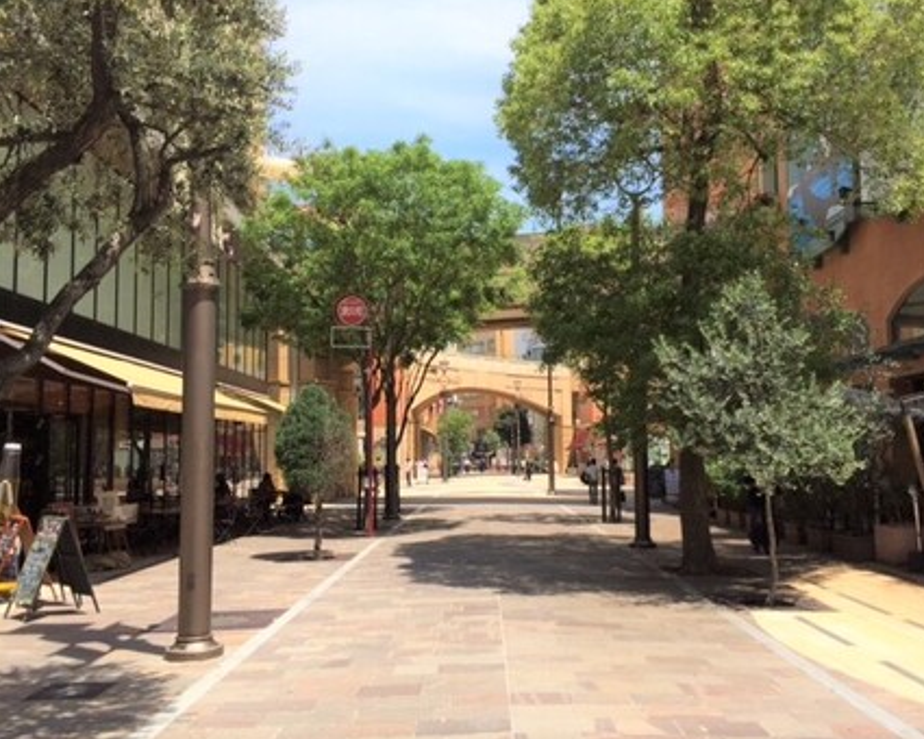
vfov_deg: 45.8
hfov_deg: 55.6
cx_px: 485
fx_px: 875
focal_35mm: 32
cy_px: 354
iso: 32
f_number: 2.2
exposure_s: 1/1466
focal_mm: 4.15
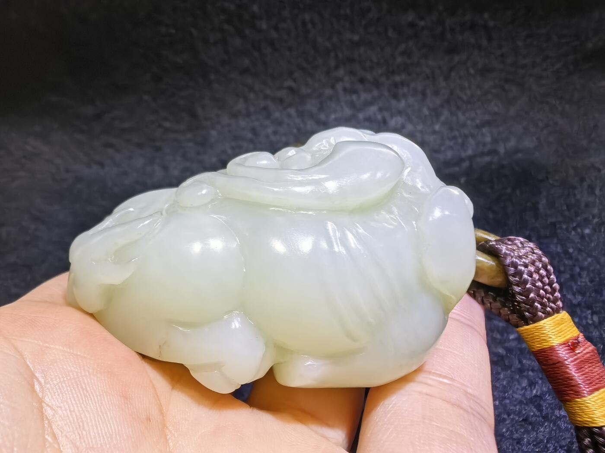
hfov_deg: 65.3
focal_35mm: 27
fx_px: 472
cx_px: 302
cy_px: 226
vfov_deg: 51.4
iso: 100
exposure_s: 1/50
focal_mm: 1.95
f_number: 2.2
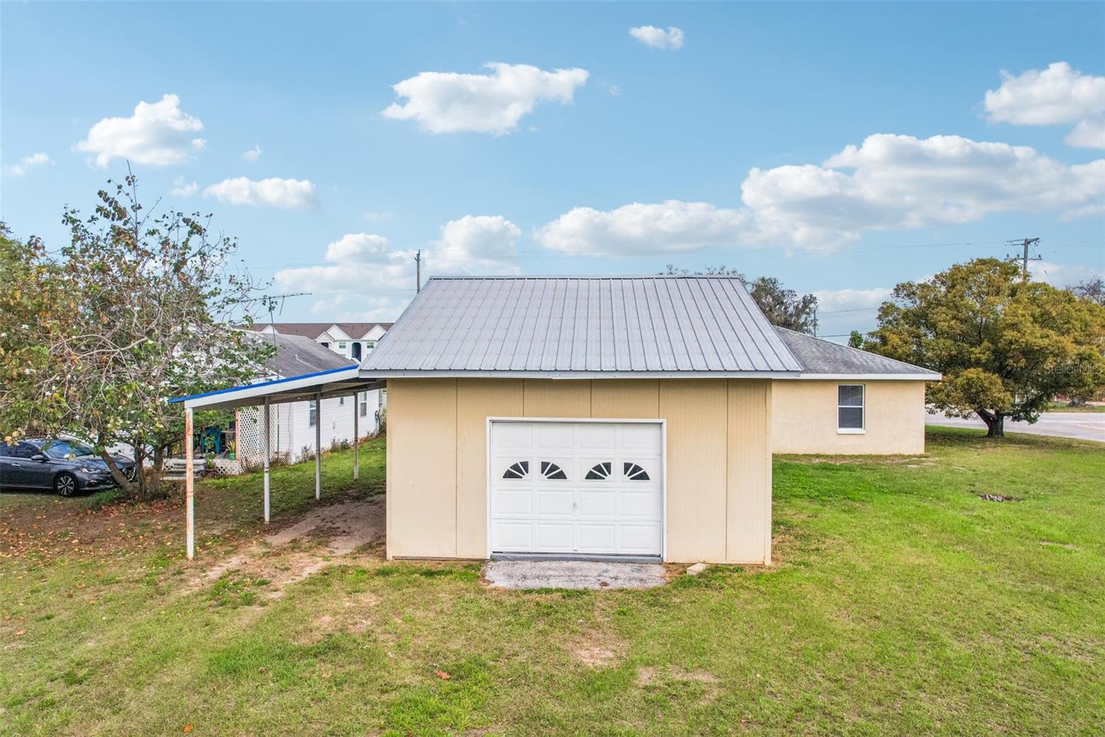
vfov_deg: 57.2
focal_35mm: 22
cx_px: 552
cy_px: 368
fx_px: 675
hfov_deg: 78.6
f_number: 2.8
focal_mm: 8.4
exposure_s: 1/1250
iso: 400
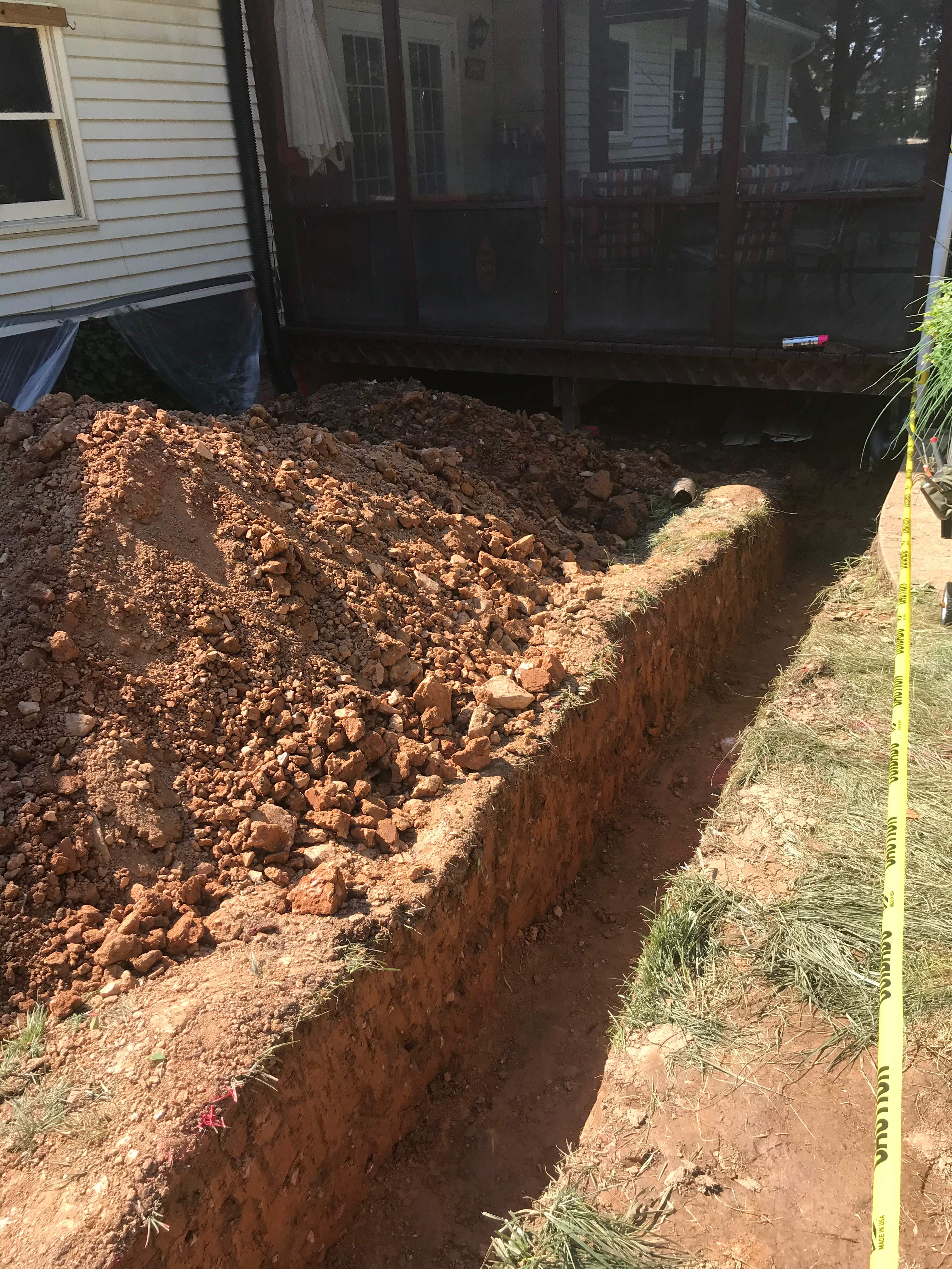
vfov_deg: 63.4
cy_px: 634
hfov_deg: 49.7
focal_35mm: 28
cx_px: 476
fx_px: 1027
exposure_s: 1/791
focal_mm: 3.99
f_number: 1.8
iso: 20
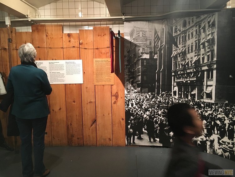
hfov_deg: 61.6
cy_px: 88
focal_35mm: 29
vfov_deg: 48.3
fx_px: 197
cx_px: 118
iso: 160
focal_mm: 4.15
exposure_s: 1/30
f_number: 2.2
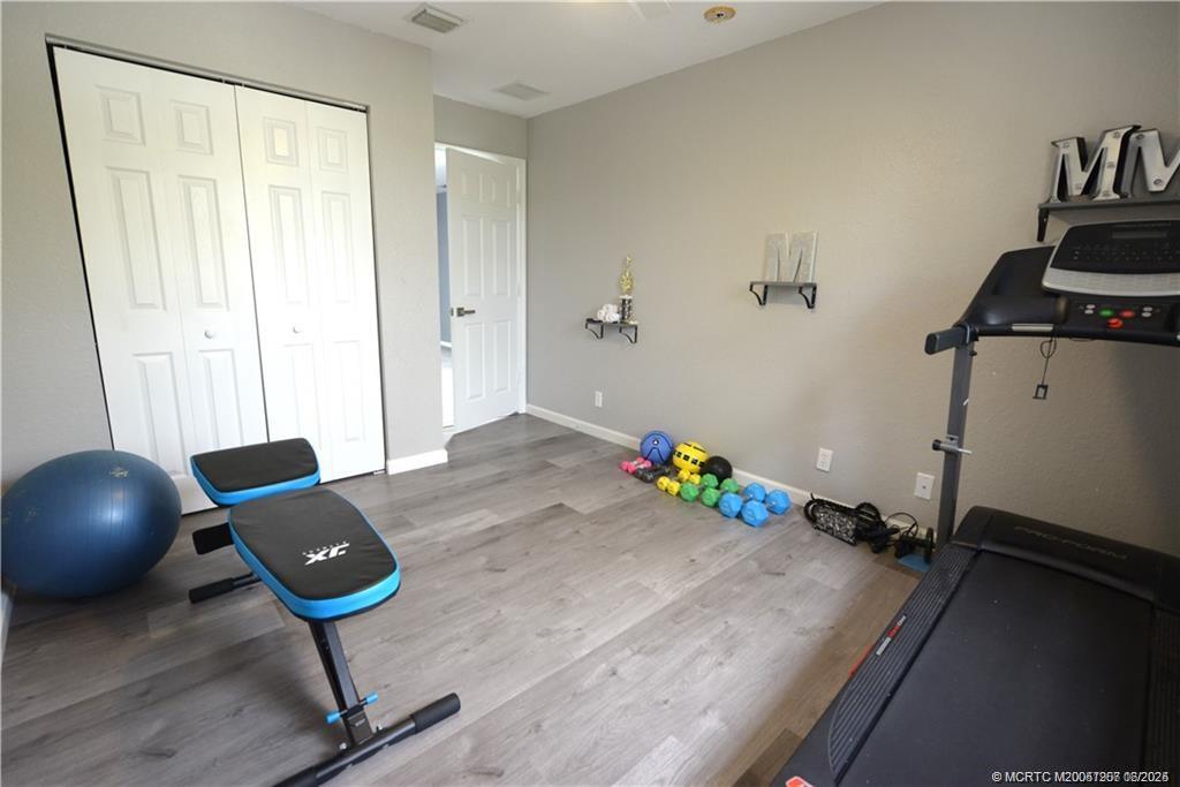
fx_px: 524
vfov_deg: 73.8
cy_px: 394
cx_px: 590
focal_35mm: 16
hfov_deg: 96.7
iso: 1600
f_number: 5.6
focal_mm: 16
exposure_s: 1/15
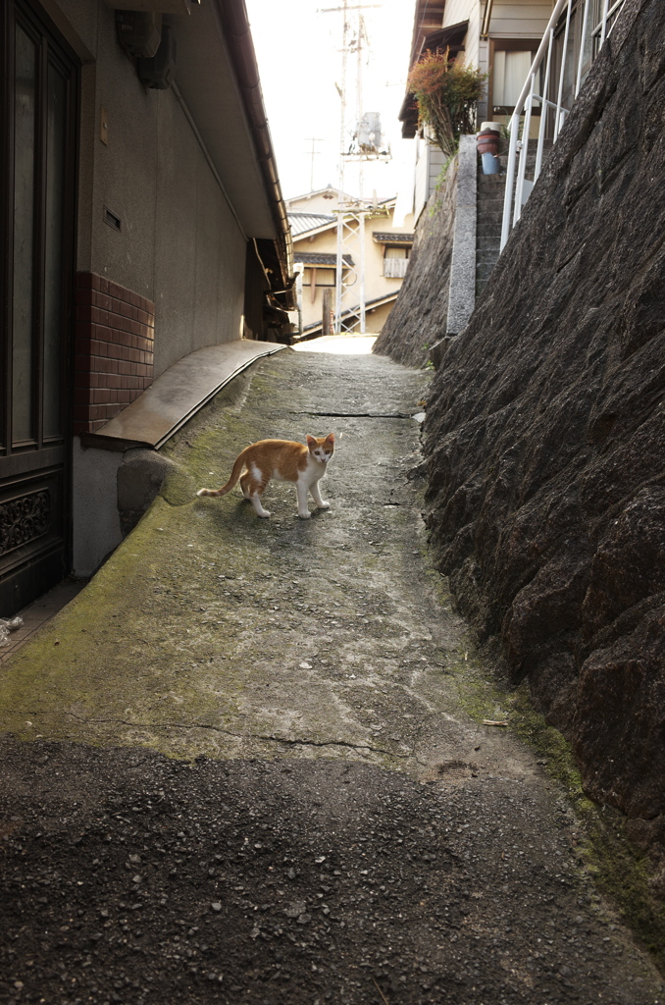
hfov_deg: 46.2
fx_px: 779
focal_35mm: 28
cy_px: 502
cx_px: 332
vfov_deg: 65.6
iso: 125
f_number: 4.5
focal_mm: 18.3
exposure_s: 1/90
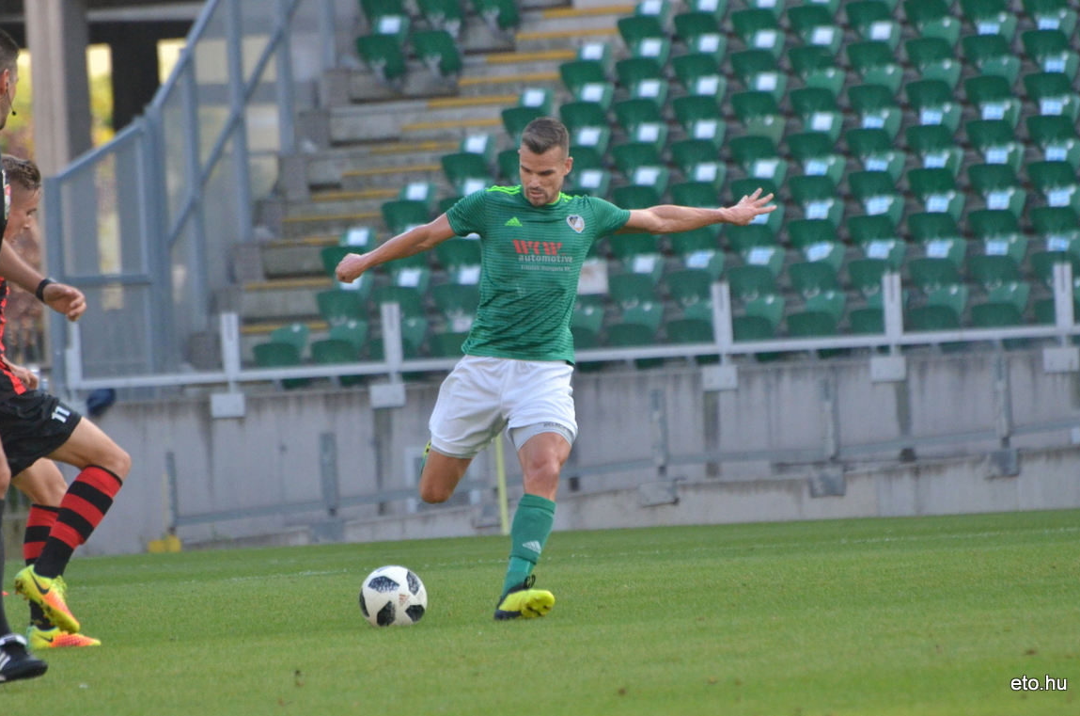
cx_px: 530
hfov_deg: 4.4
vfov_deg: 2.9
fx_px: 14071
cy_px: 344
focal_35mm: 470
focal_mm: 300
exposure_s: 1/2000
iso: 2200
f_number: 5.6
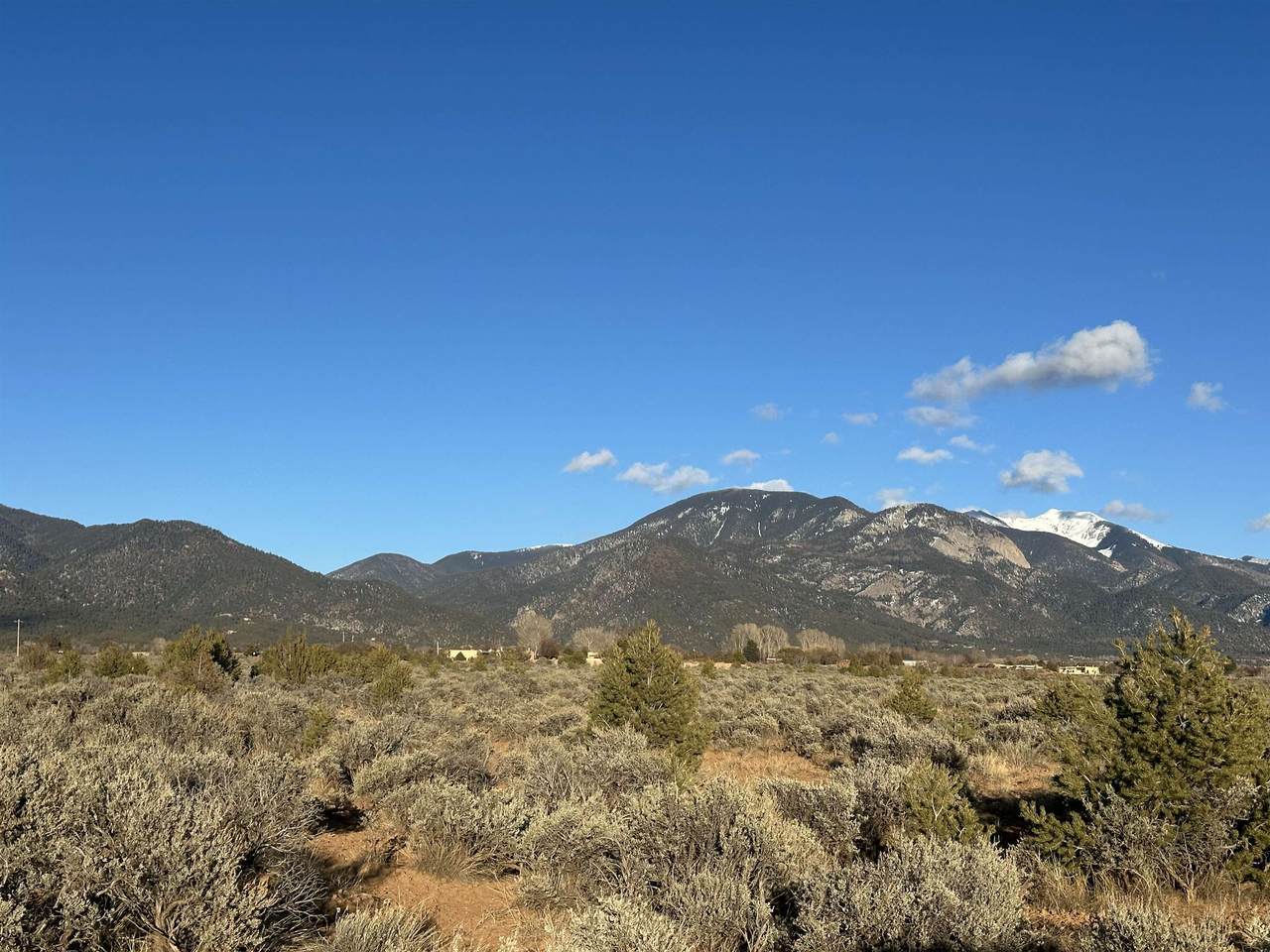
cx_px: 635
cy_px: 476
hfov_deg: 39.7
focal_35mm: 48
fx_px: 1761
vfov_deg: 30.3
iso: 64
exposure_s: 1/4016
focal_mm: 6.86
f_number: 1.78
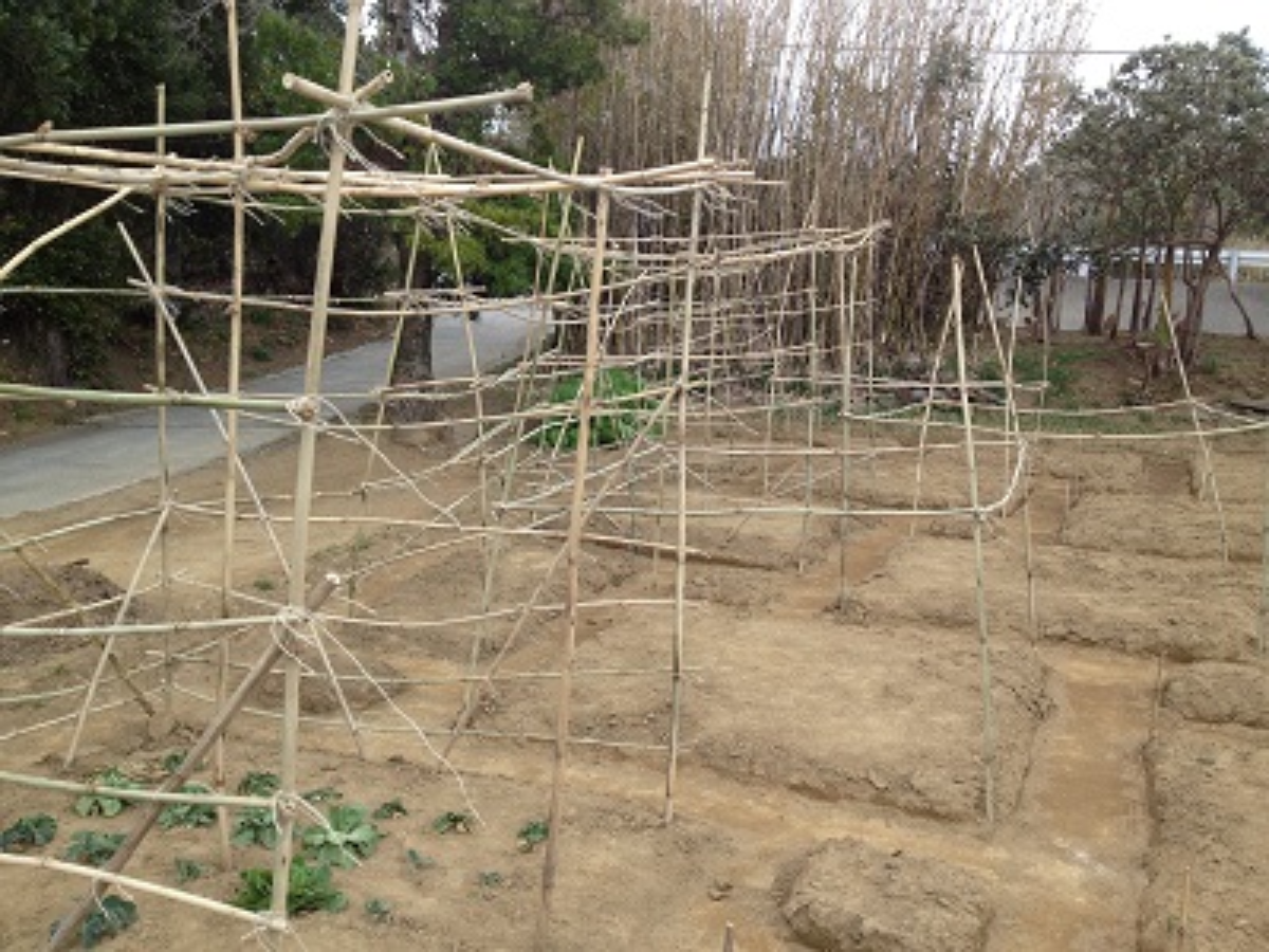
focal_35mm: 35
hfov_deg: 52.6
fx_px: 1283
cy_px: 476
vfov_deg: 40.7
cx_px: 634
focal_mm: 4.28
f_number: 2.4
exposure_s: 1/349
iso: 50
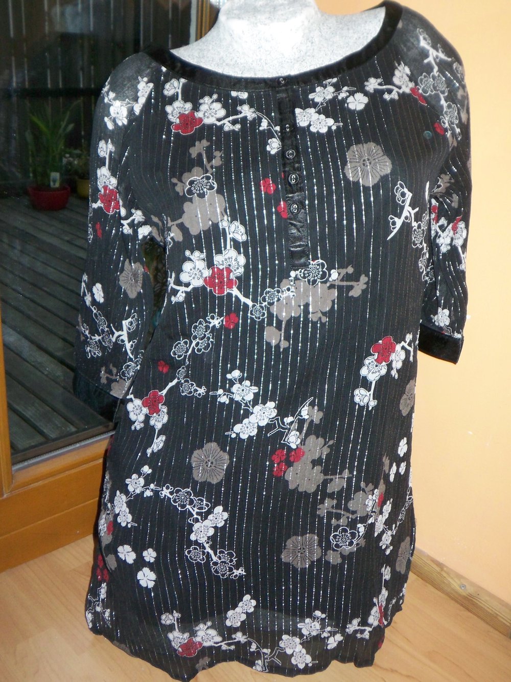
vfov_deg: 47.9
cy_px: 341
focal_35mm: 39
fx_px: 767
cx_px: 256
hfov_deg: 36.8
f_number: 3.9
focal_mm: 6.4
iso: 200
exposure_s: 1/60
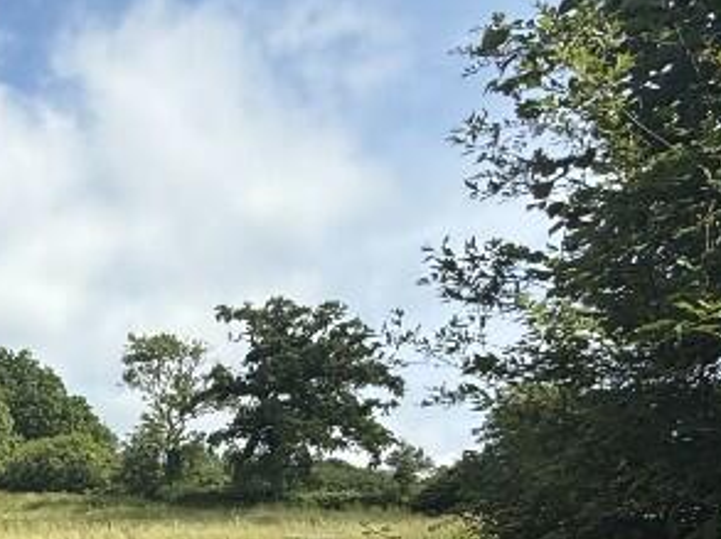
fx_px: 1019
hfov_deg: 29.4
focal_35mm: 49
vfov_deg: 26.8
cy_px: 620
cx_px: -268
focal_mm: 2.22
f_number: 2.2
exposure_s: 1/1497
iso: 50
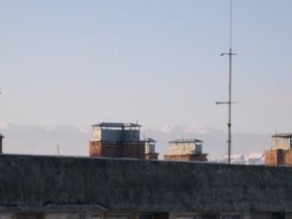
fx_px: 1417
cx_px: 143
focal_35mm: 168
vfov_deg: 8.8
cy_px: 140
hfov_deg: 11.8
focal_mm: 24
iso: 100
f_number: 4.9
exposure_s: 1/292
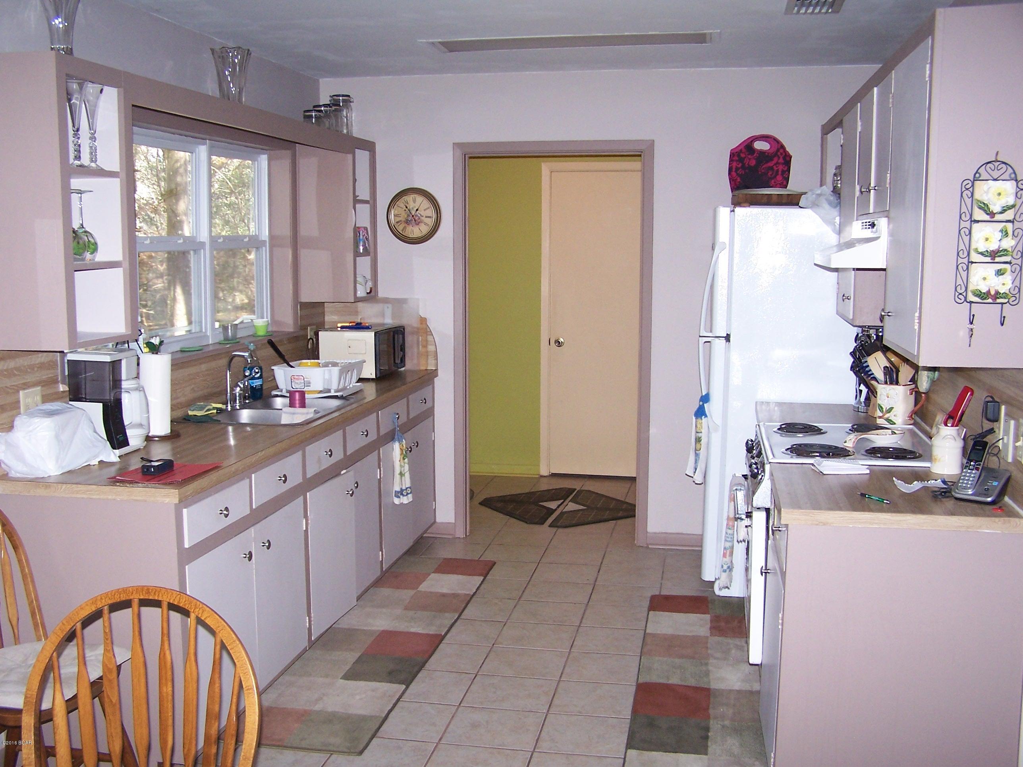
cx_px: 512
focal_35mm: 38
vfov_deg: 37.7
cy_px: 384
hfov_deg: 49.0
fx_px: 1123
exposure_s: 1/60
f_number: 2.8
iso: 140
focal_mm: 6.3
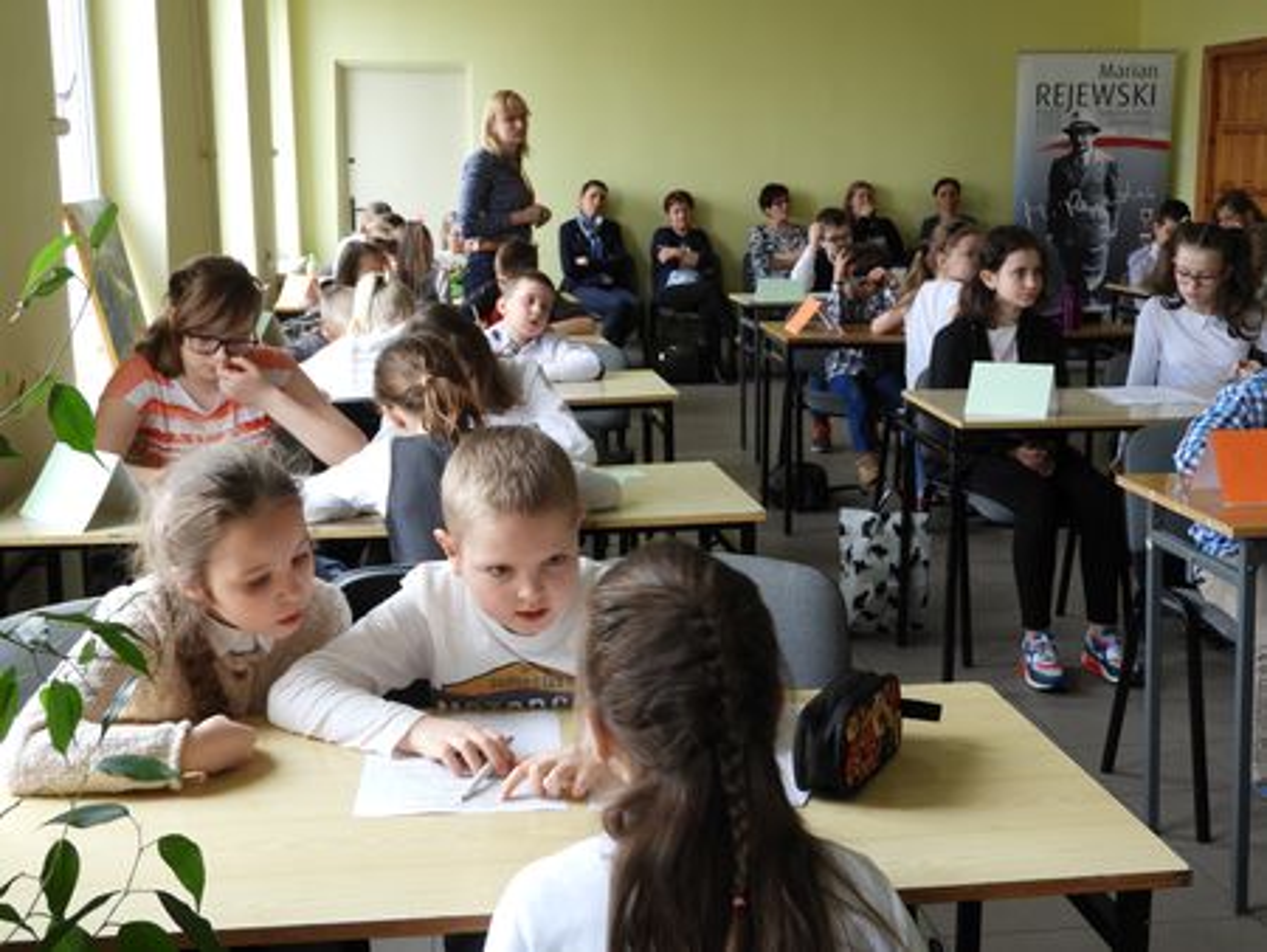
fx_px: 1648
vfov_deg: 32.2
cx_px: 634
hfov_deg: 42.1
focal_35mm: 45
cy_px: 476
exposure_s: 1/30
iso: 125
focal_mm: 8.1
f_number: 4
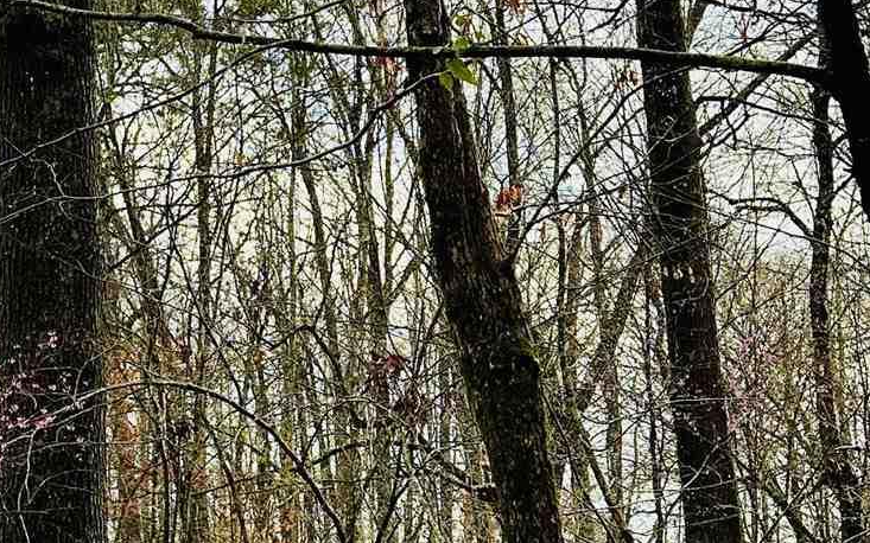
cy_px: 261
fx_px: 1897
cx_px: -12
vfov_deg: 16.3
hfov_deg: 24.6
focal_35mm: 80
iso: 80
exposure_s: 1/927
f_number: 1.78
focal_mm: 6.86
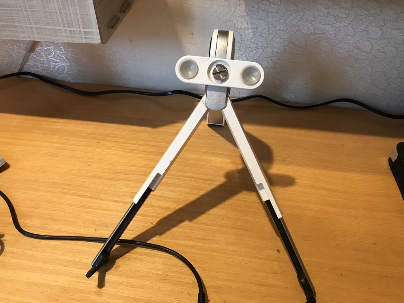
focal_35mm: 28
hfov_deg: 63.4
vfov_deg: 49.7
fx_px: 327
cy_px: 152
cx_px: 202
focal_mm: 3.99
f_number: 1.8
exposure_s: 1/17
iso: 80
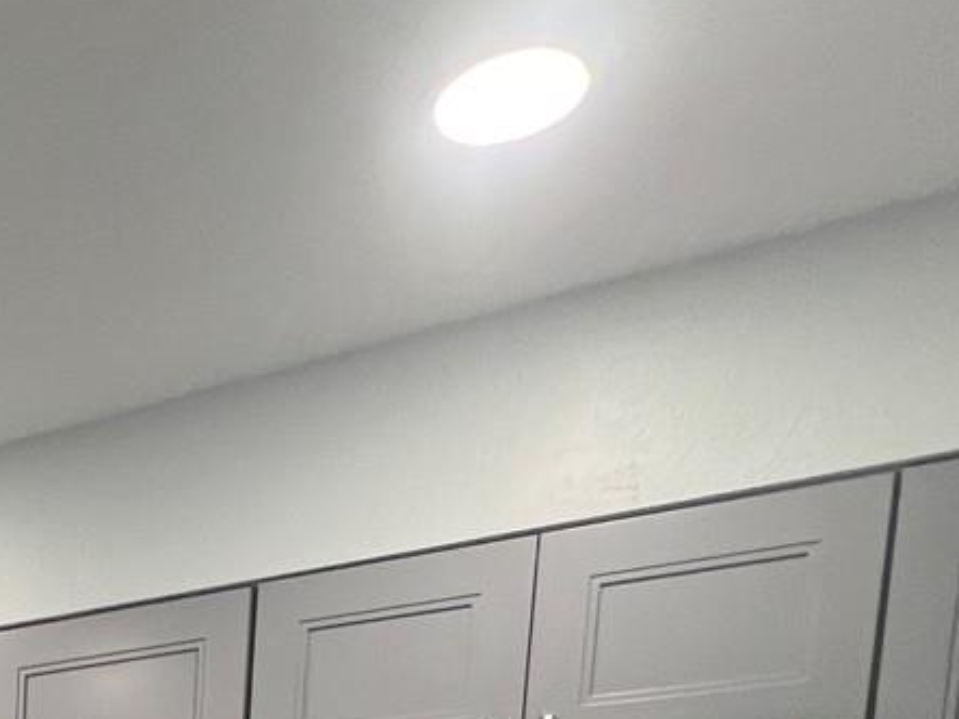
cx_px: -216
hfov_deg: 32.6
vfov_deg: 22.1
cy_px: 1217
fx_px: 1302
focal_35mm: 47
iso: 200
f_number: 1.8
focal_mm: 1.57
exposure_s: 1/120
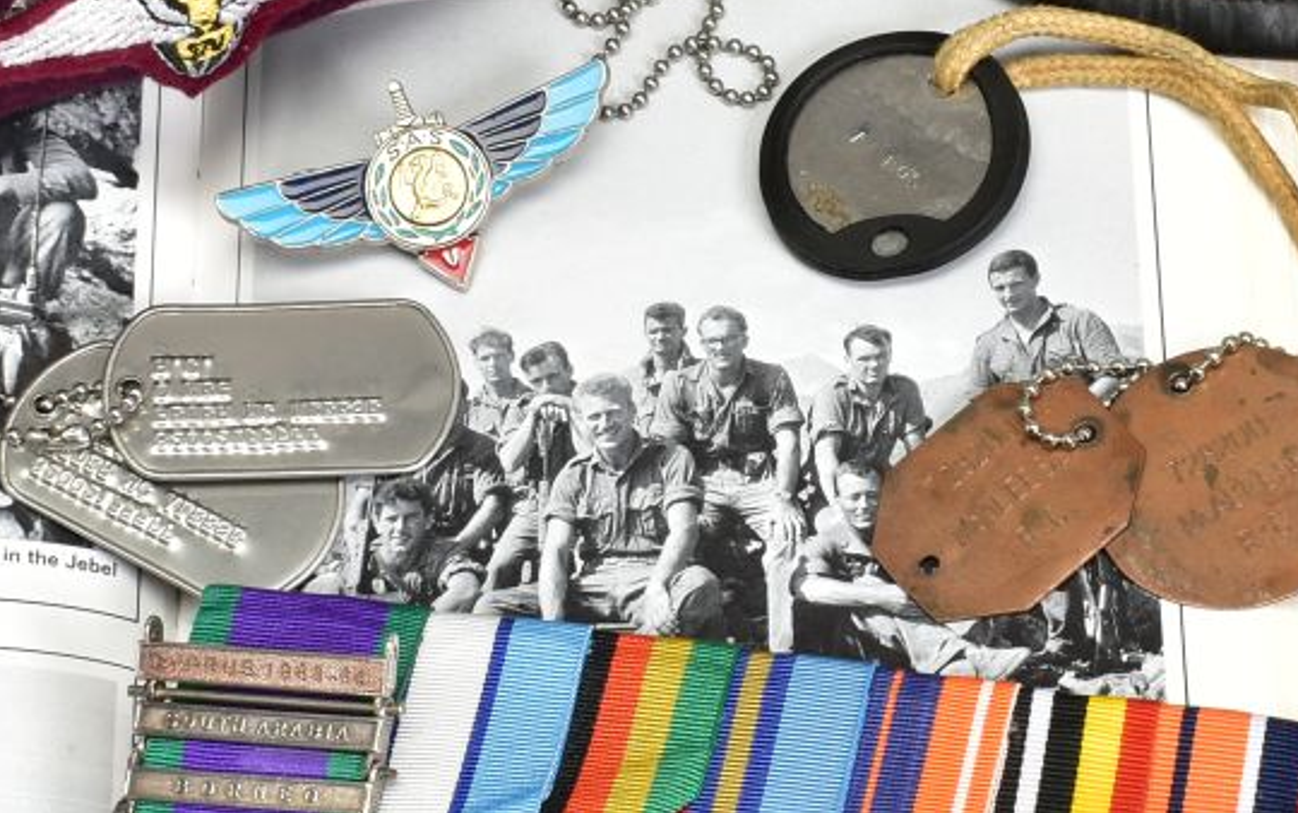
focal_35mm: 148
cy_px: 414
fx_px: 5227
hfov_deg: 14.1
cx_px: 791
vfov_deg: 8.9
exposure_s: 1/100
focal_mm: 29
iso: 100
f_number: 11
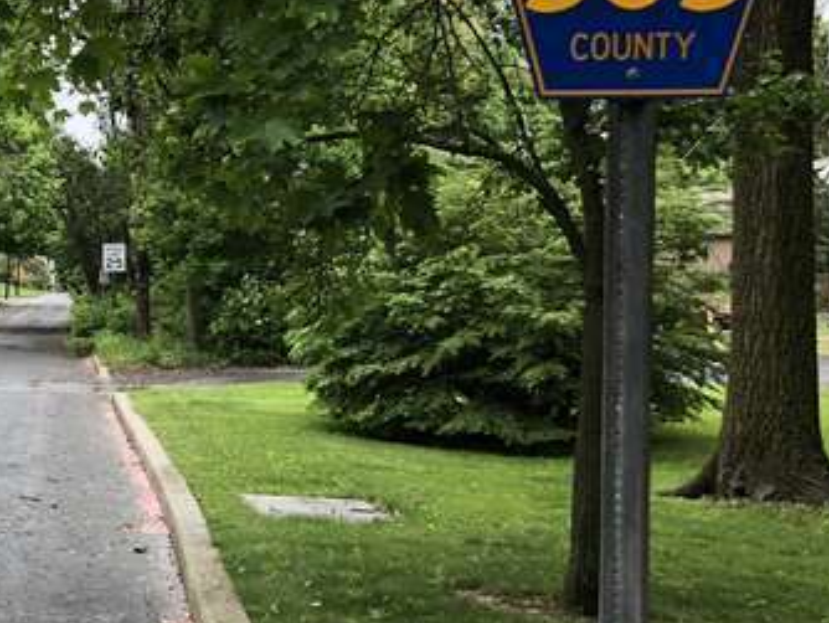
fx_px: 1606
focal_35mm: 67
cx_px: -132
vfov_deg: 22.0
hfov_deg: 26.2
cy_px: 325
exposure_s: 1/128
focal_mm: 4
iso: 20
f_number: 1.8
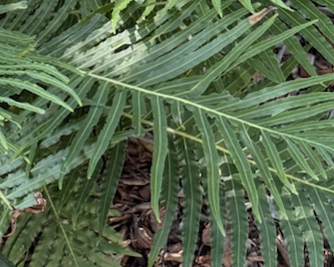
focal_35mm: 140
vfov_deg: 10.8
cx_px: -22
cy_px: -91
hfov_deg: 13.5
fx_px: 1384
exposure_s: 1/121
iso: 125
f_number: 1.78
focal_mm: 6.76
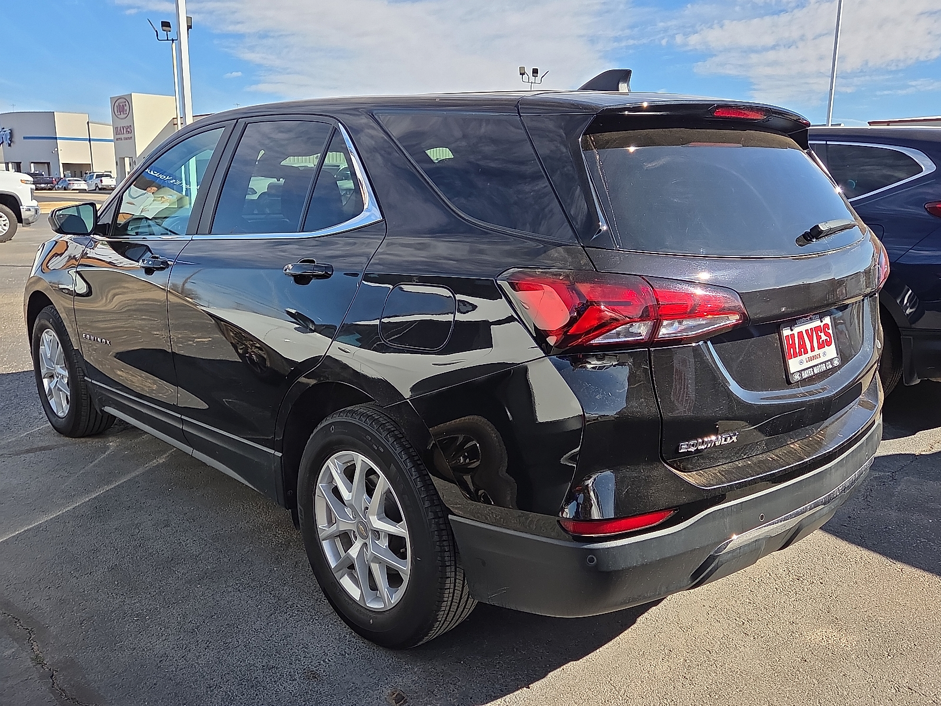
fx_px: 788
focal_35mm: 29
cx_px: 470
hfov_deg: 61.7
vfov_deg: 48.2
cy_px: 353
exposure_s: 1/1429
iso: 25
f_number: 1.8
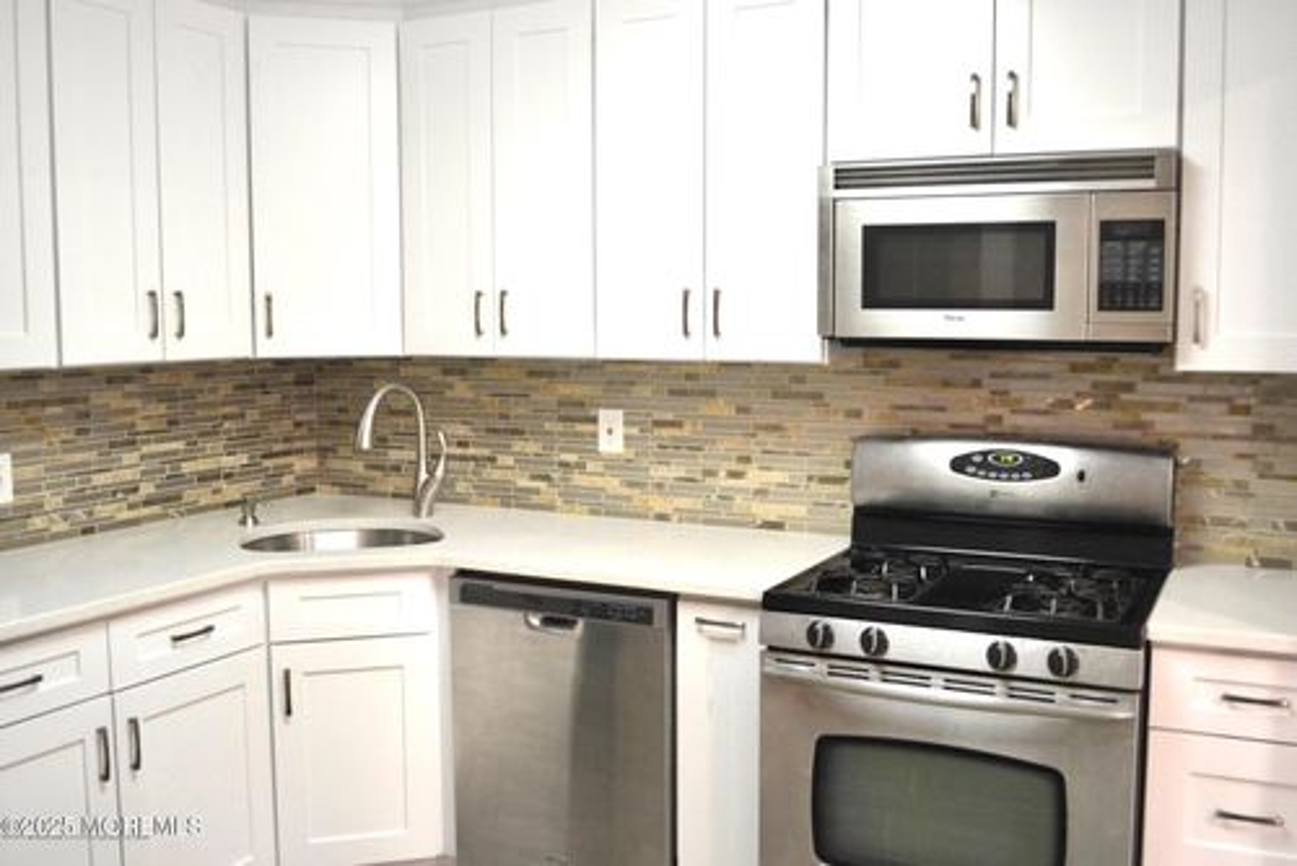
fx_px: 1190
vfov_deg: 40.0
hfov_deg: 57.2
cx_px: 648
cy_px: 433
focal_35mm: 33
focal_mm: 22
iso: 800
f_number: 3.8
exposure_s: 1/40
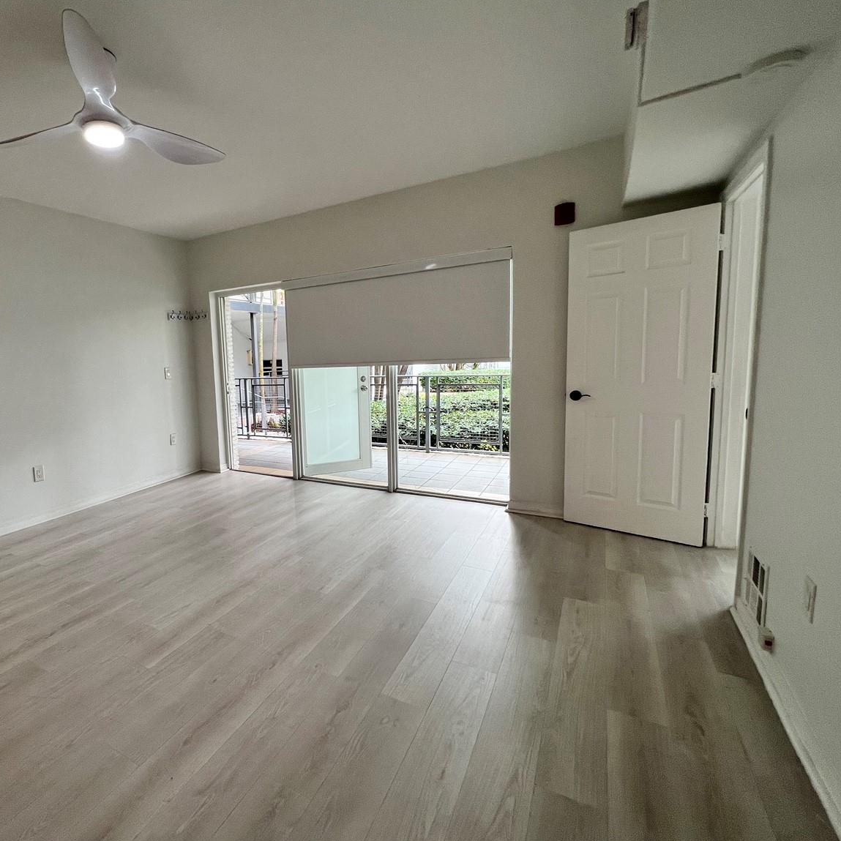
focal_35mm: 16
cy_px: 411
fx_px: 440
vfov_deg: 87.4
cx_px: 293
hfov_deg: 84.9
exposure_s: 1/120
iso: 64
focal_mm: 1.57
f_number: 1.8
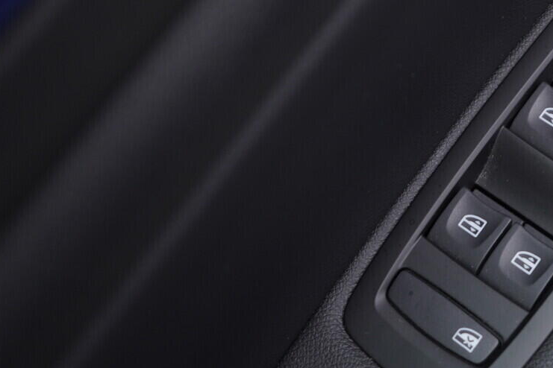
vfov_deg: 19.3
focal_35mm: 70
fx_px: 1075
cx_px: 510
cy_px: 95
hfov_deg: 27.7
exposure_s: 1/50
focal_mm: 24
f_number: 3.2
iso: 125
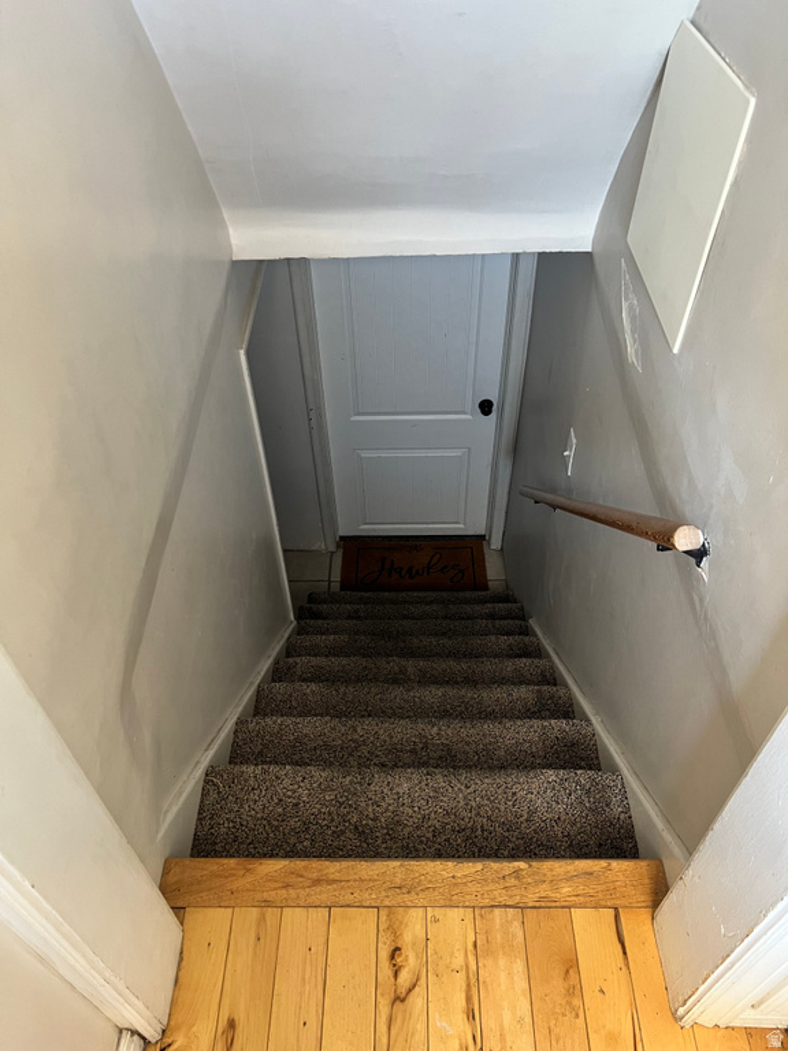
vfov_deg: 67.3
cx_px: 394
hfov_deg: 53.1
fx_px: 789
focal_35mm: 26
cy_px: 526
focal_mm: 5.7
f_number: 1.5
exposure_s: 1/60
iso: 250
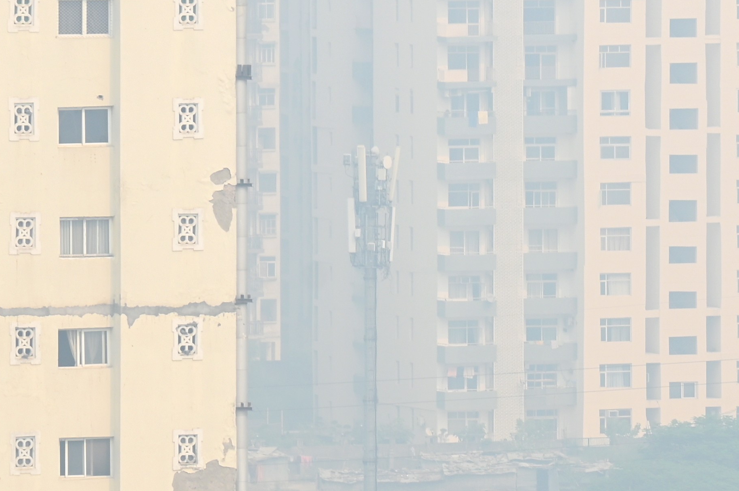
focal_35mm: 583
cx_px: 849
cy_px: -79
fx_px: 11959
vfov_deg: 2.4
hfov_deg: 3.5
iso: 200
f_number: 7.1
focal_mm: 180
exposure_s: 1/400
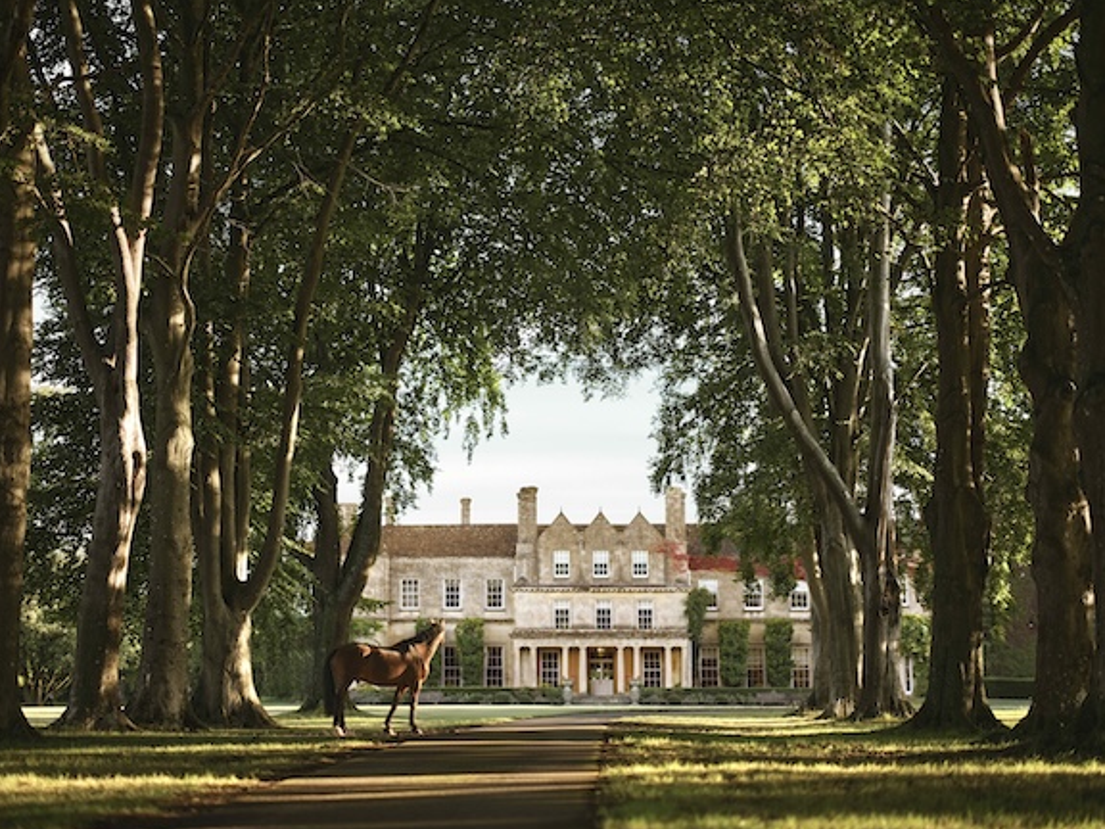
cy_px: 380
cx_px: 506
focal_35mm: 70
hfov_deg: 27.8
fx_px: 2235
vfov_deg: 21.0
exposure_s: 1/400
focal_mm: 80
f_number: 1.7
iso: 250
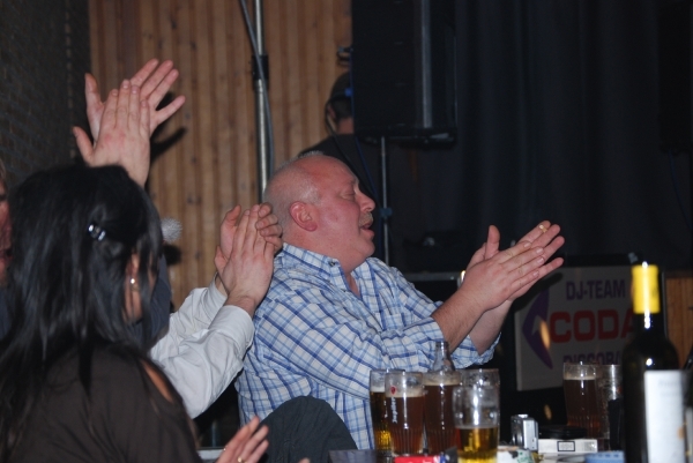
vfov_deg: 12.2
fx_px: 2167
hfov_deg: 18.2
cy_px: 232
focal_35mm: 112
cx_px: 346
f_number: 4.5
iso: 280
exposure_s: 1/60
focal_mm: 75
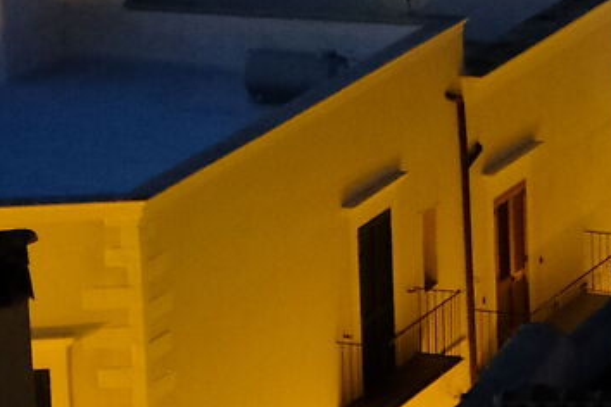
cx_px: 1074
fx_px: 4022
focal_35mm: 237
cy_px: -573
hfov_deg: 8.4
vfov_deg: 5.6
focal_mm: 23.3
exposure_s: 1/5
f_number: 5.6
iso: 1600
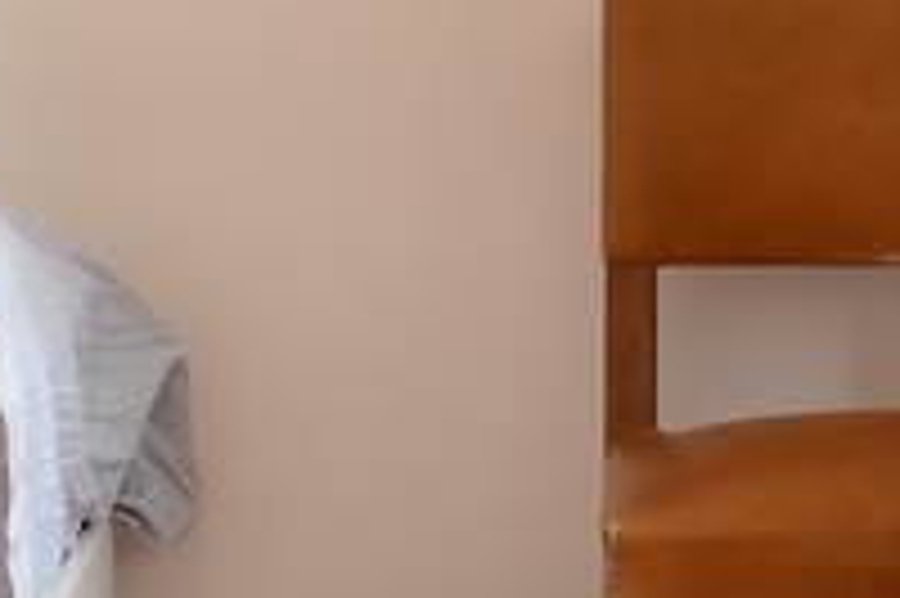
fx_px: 4122
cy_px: -308
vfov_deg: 8.1
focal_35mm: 165
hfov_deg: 12.5
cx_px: 459
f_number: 3.8
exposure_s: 1/8
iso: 100
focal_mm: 22
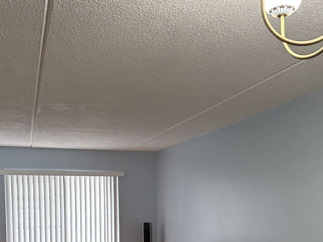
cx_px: 171
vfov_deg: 27.6
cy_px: 234
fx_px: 466
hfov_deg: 38.2
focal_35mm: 50
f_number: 1.78
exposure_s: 1/60
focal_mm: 6.86
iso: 160
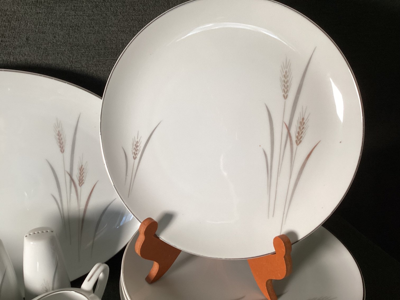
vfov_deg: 45.4
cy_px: 150
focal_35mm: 31
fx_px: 358
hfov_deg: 58.3
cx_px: 200
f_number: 2.4
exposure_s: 1/100
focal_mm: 3.3
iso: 64
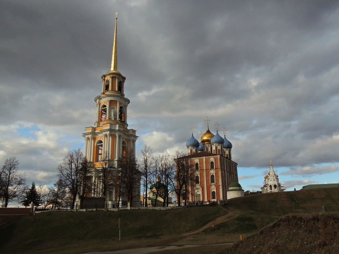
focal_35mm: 30
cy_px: 127
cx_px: 170
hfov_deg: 60.0
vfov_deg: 46.8
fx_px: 294
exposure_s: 1/2000
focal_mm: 5.3
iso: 400
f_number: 4.4
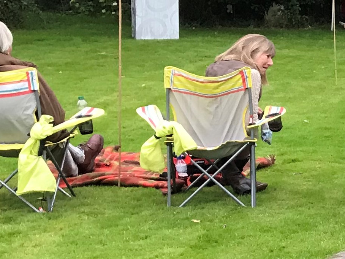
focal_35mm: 106
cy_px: 274
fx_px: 1056
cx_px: 603
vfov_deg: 13.7
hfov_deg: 16.0
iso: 40
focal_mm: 3.99
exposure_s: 1/33
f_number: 1.8
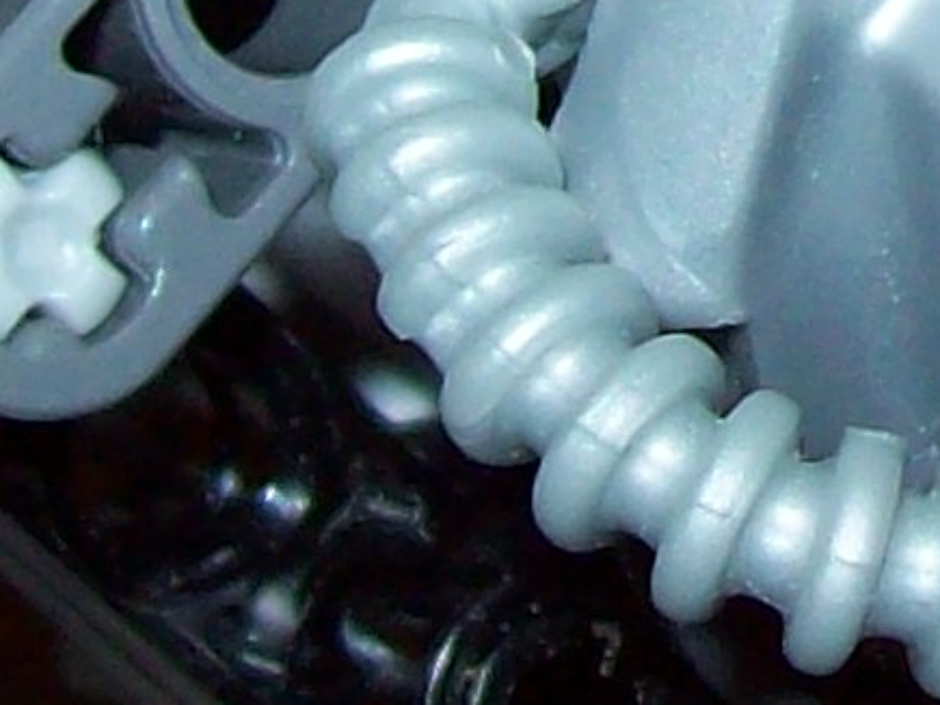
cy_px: -391
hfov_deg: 7.7
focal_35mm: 253
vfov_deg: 5.8
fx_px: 6868
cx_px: 1262
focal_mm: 6
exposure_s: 1/64
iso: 80
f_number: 2.7
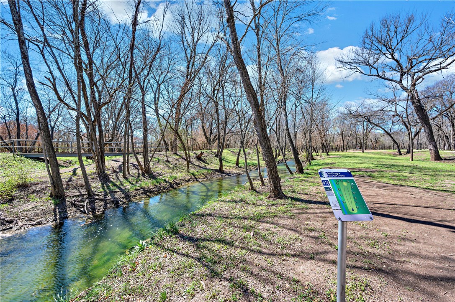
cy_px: 151
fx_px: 177
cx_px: 228
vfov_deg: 81.1
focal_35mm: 14
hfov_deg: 104.3
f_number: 9
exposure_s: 1/125
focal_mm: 14
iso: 100
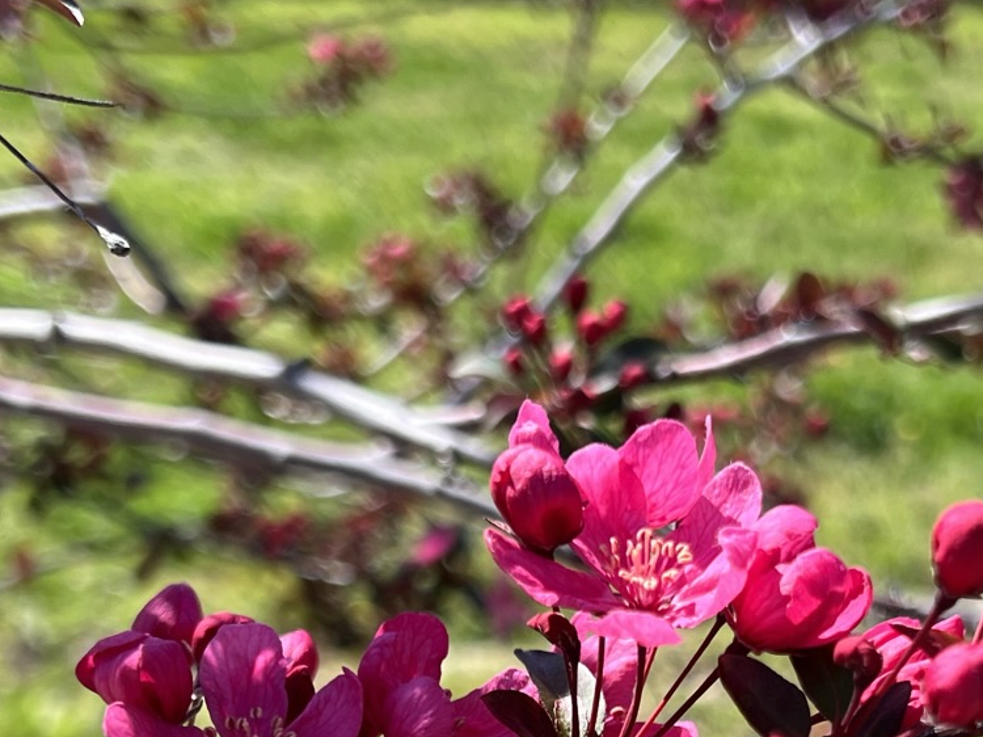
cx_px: 640
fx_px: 2016
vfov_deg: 19.8
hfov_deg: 27.3
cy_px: 804
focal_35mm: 71
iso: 50
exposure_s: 1/1669
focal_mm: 5.7
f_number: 1.5
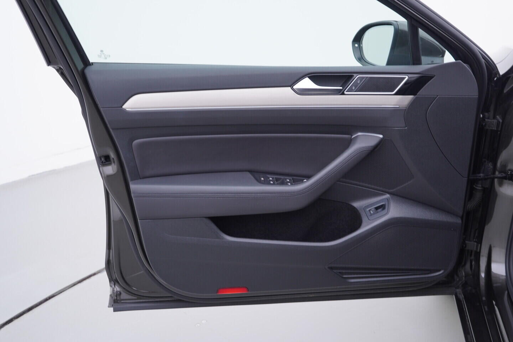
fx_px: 513
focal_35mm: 36
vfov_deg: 36.9
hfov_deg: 53.1
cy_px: 171
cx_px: 256
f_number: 3.2
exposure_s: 1/50
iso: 125
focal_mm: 24
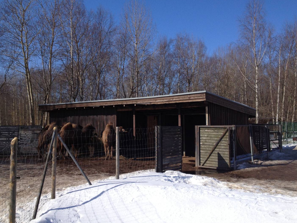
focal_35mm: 40
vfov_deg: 35.9
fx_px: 343
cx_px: 146
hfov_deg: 46.8
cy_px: 105
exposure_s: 1/2404
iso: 50
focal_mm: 4.28
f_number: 2.4
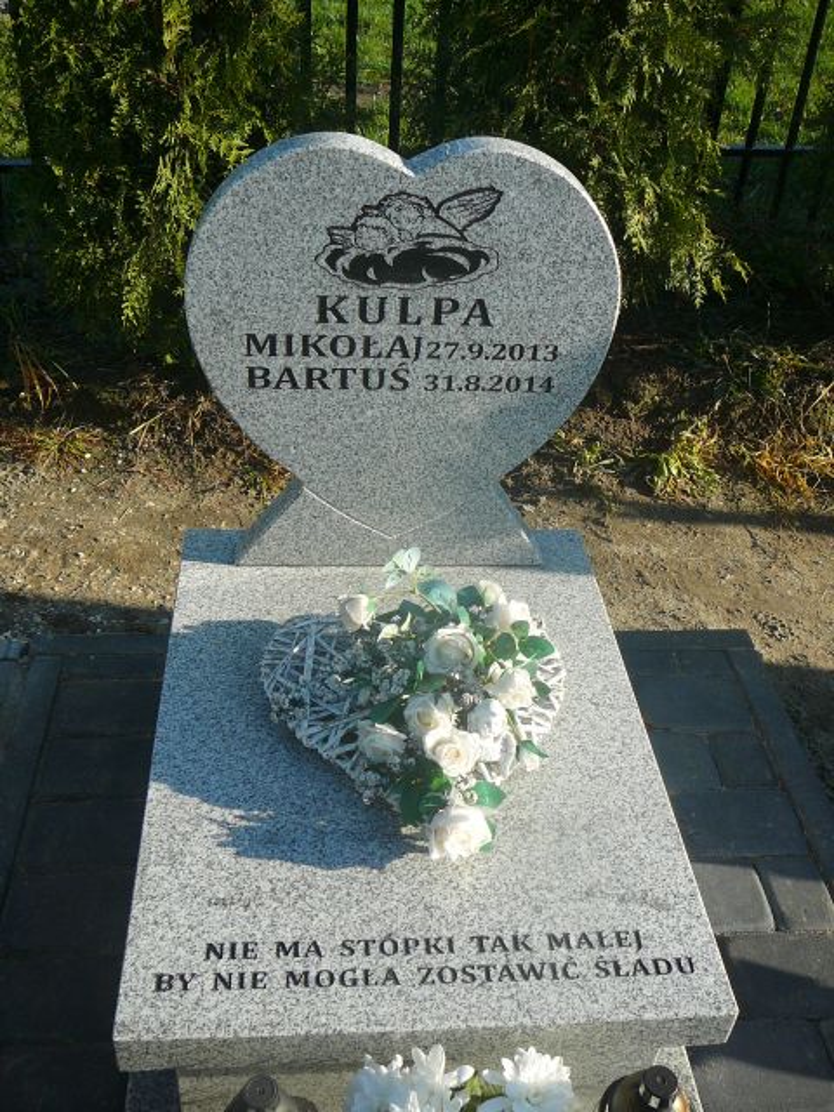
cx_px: 417
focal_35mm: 35
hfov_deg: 40.7
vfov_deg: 52.6
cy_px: 556
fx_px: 1124
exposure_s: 1/500
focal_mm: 5.2
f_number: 2.8
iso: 80
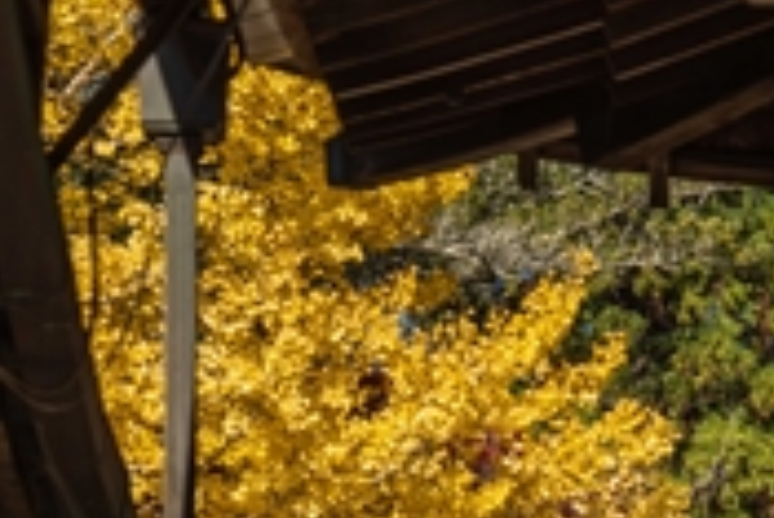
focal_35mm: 242
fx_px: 5207
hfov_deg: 8.5
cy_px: 560
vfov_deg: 5.7
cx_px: 619
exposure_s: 1/250
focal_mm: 106
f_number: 8
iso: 125
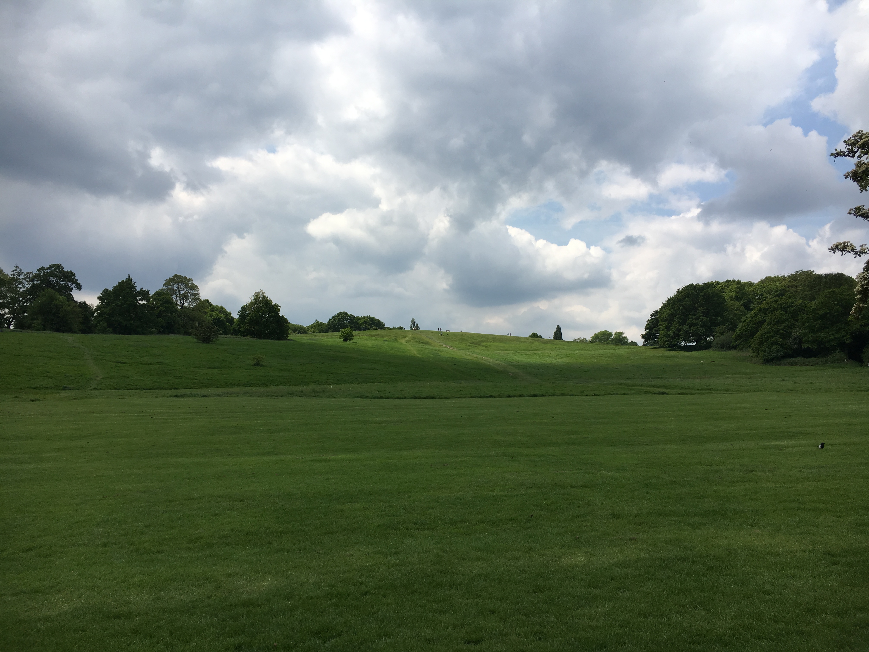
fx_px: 728
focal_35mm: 29
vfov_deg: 48.2
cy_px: 326
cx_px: 434
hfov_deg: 61.7
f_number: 2.2
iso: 25
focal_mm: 4.15
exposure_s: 1/1789
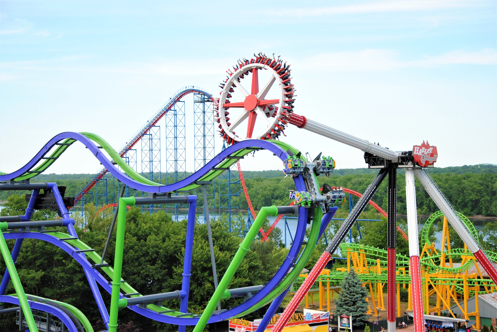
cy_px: 166
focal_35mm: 72
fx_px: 995
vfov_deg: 19.0
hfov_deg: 28.0
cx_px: 248
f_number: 5
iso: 400
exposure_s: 1/800
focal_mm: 48
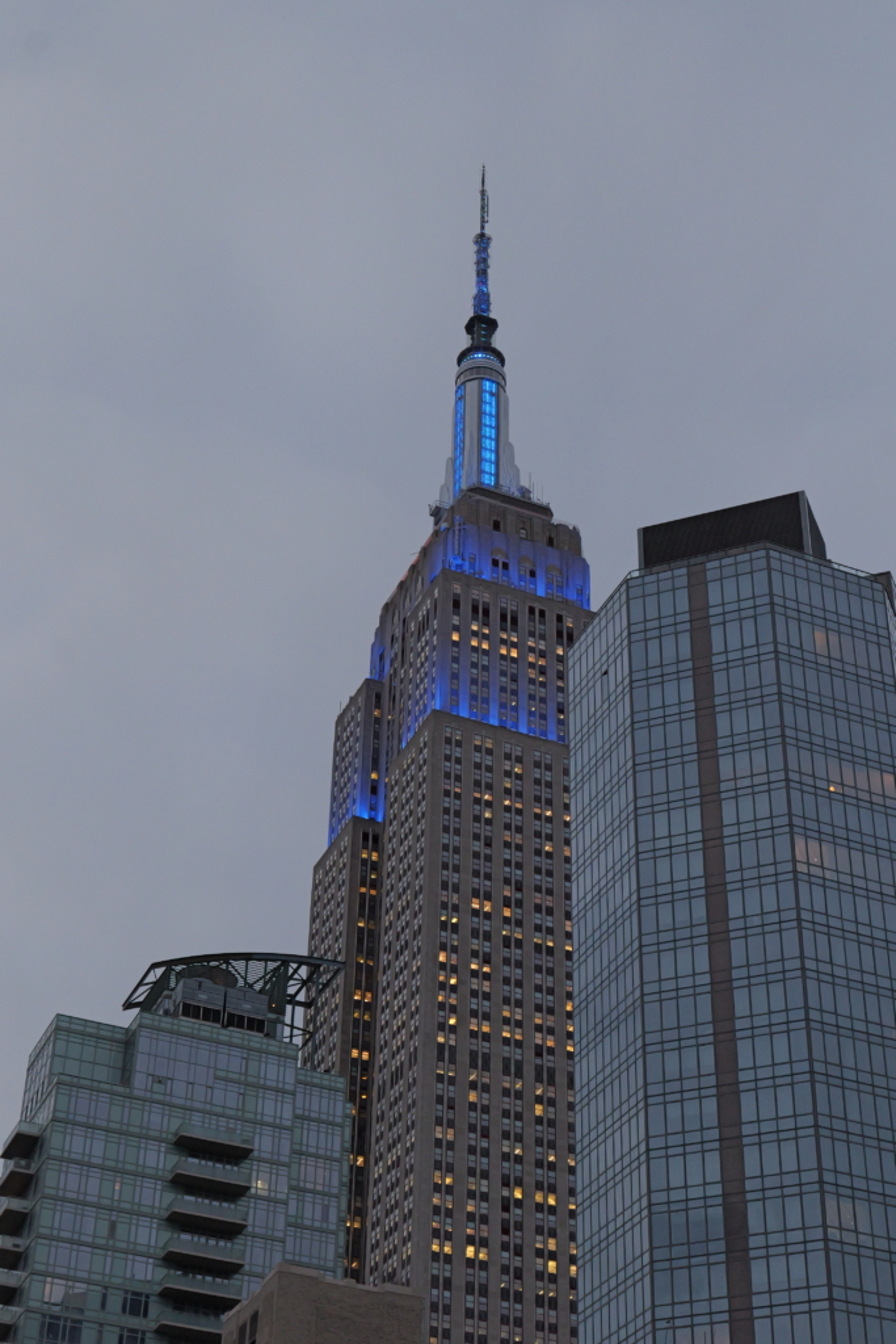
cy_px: 672
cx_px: 448
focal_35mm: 60
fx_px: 2239
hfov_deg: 22.6
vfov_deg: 33.4
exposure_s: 1/400
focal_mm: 60
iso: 4000
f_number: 5.6
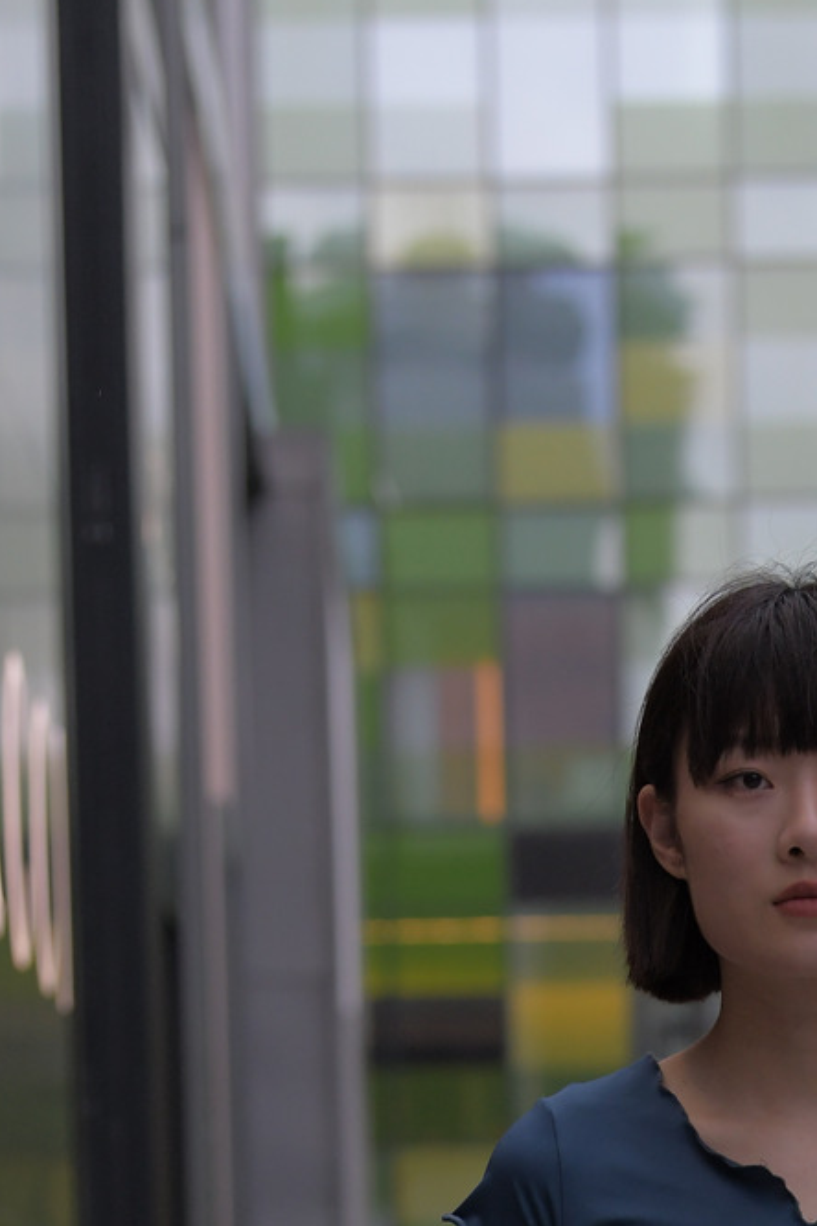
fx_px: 7386
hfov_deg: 6.3
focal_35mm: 217
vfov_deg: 9.2
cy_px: 1830
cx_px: 802
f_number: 4
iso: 800
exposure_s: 1/640
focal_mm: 70
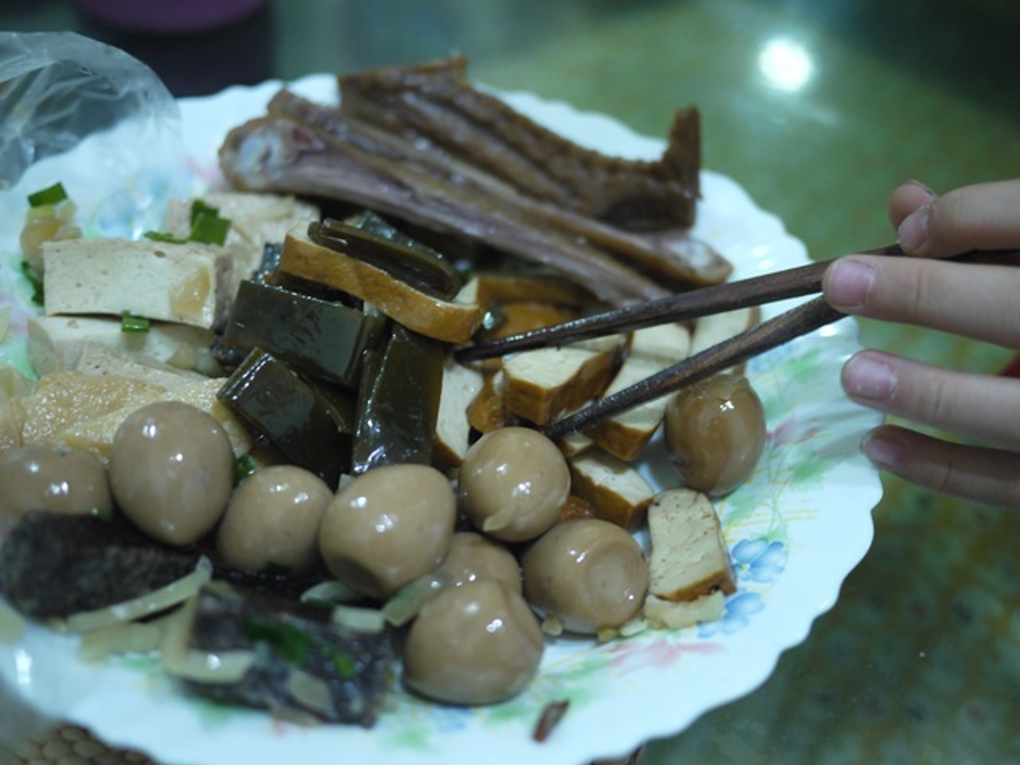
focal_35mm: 40
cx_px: 510
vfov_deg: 36.0
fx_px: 1179
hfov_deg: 46.8
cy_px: 382
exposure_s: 1/40
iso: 400
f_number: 1.7
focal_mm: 20
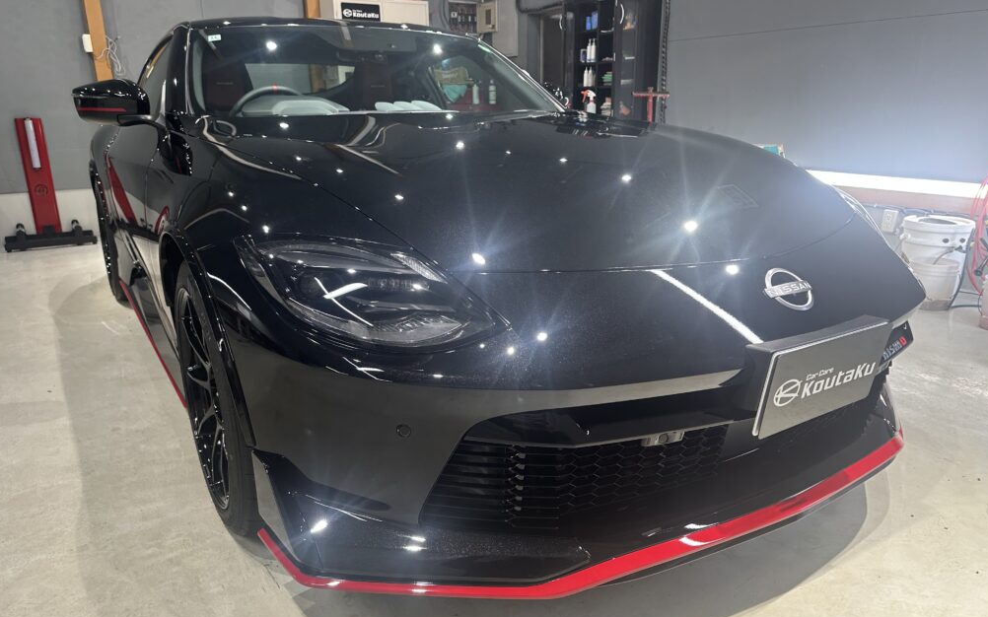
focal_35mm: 26
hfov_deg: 70.4
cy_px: 331
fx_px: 700
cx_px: 497
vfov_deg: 47.5
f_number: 1.78
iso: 125
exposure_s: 1/60
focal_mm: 6.86
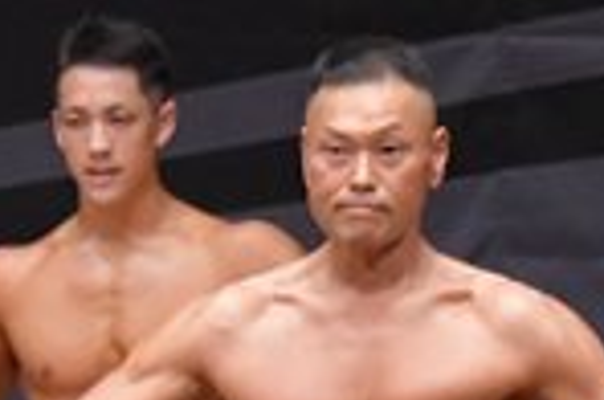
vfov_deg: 1.3
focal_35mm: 1059
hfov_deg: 1.9
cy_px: 657
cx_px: -594
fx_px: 17729
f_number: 5.6
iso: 6400
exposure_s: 1/400
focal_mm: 135
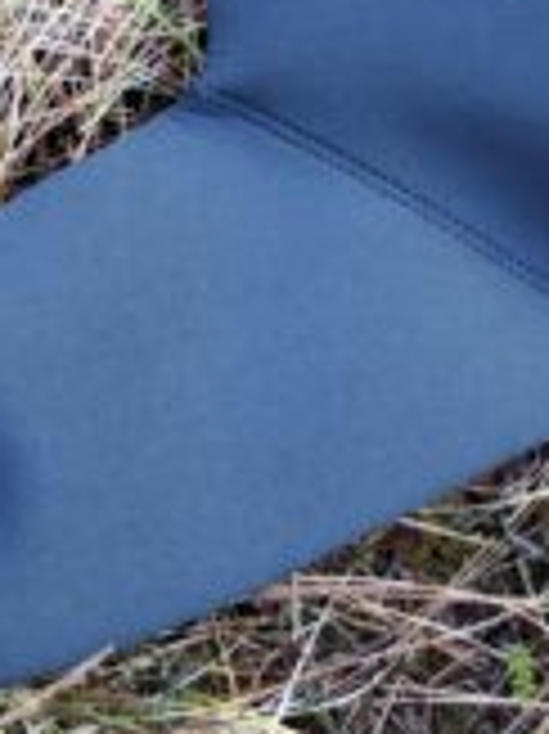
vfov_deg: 28.1
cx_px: 306
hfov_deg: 22.9
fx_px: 1355
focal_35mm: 64
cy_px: -32
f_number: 1.8
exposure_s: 1/50
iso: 259
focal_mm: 4.75
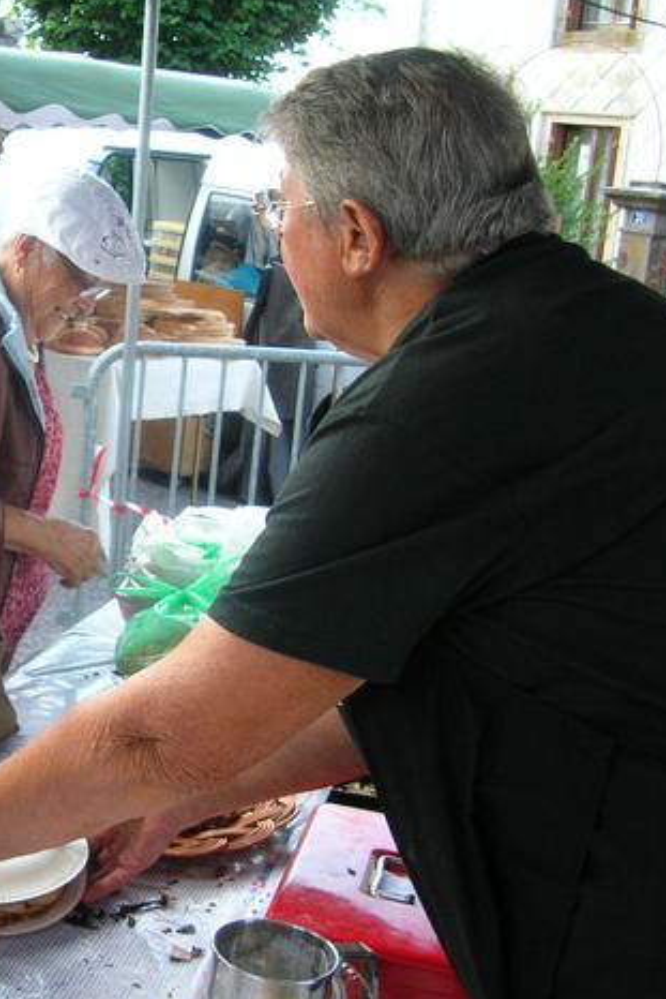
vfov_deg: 39.6
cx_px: 79
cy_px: 508
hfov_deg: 26.2
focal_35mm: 50
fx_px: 1386
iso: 50
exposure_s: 1/42.7
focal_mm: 5.8
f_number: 2.8
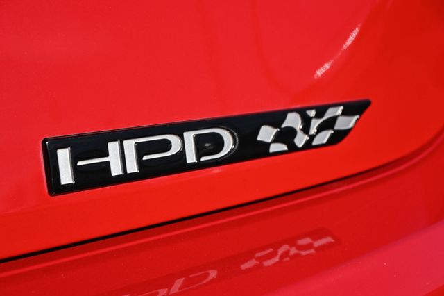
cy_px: 148
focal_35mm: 47
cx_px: 222
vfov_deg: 28.5
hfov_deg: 41.7
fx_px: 582
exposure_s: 1/320
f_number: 6.3
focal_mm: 31.5
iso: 100
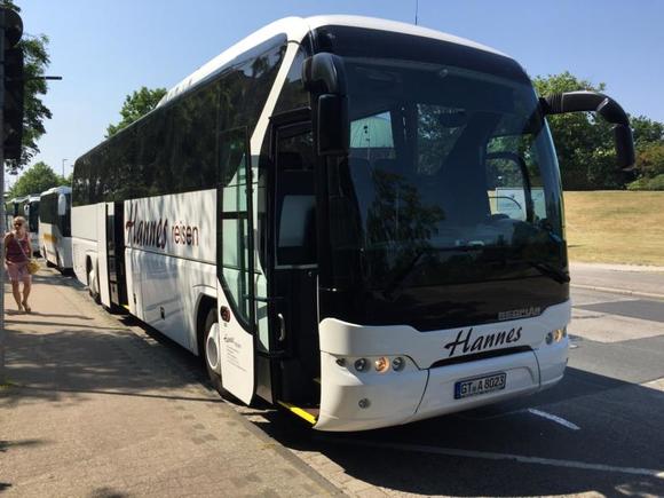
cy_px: 249
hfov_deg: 61.7
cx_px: 332
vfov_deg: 48.2
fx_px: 556
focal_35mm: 29
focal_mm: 4.15
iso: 32
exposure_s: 1/1522
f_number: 2.2
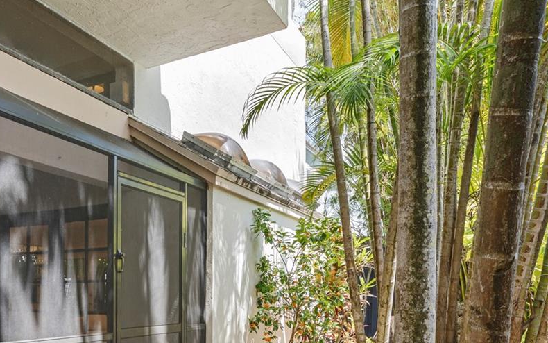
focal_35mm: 33
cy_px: 302
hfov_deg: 56.6
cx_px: 171
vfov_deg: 36.2
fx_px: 493
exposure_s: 1/20
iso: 400
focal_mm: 16
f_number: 8
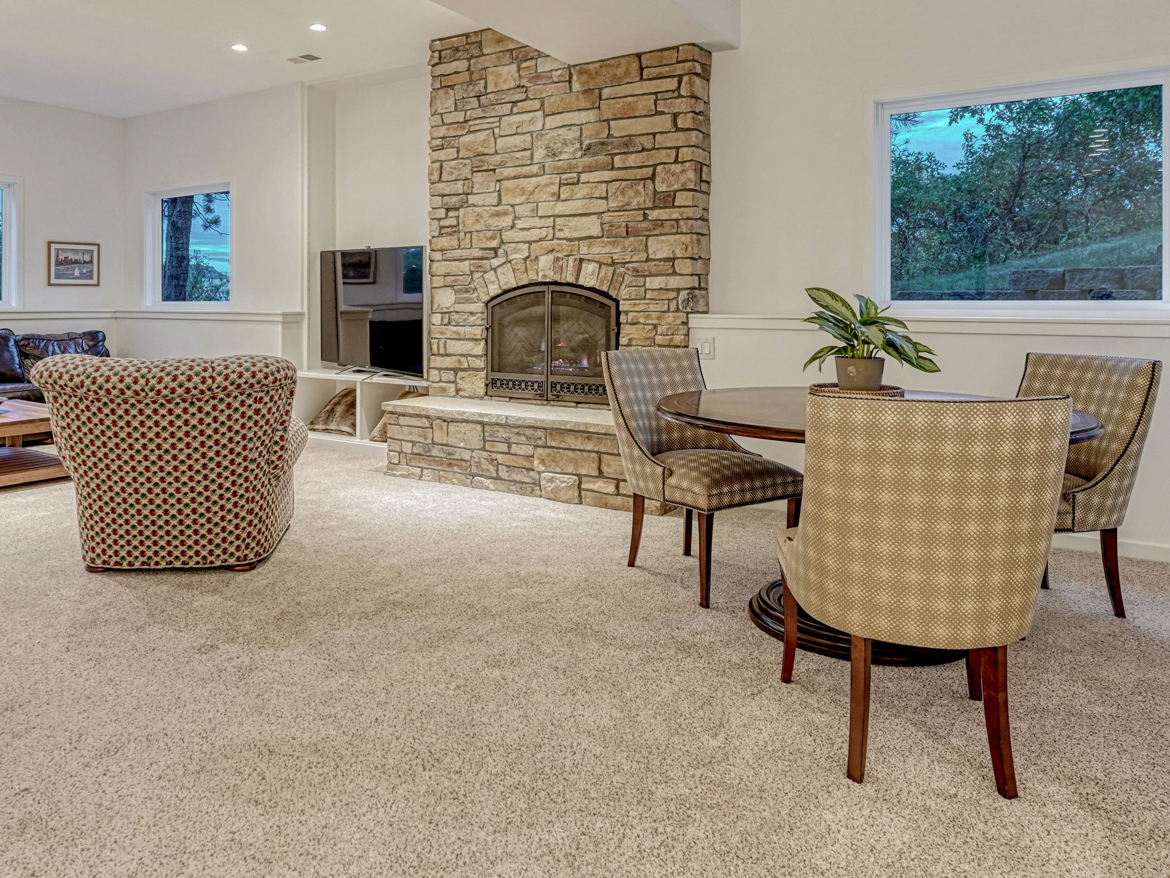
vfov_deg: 53.1
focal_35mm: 26
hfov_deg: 67.4
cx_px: 453
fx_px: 863
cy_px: 309
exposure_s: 1/1.67
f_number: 8
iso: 800
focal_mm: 14.9
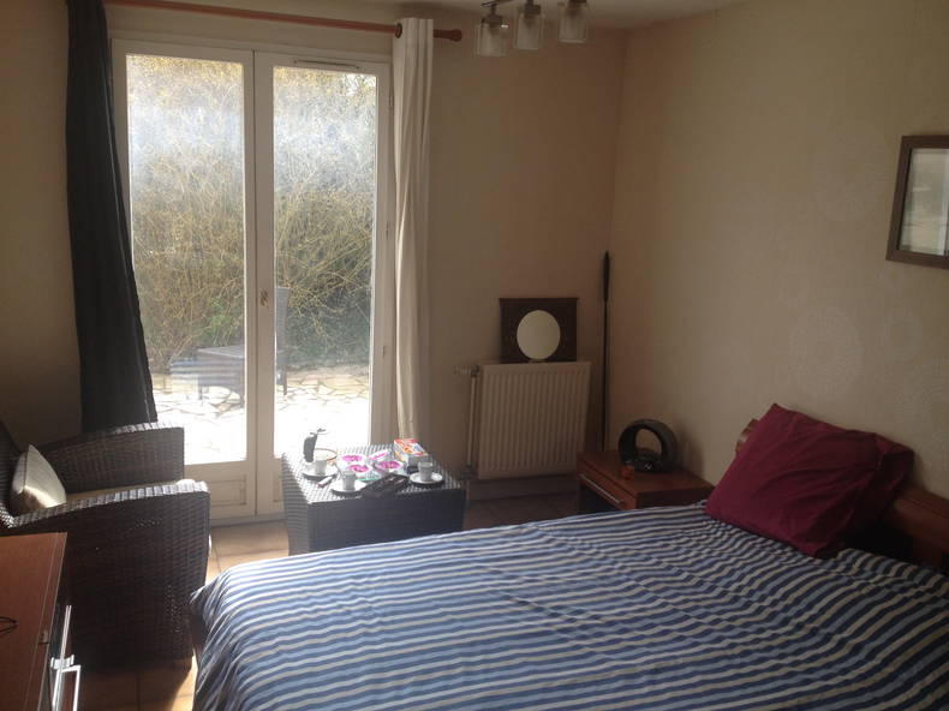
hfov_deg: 52.6
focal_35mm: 35
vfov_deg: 40.7
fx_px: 959
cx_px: 474
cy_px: 356
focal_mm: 4.28
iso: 64
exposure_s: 1/120
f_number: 2.4
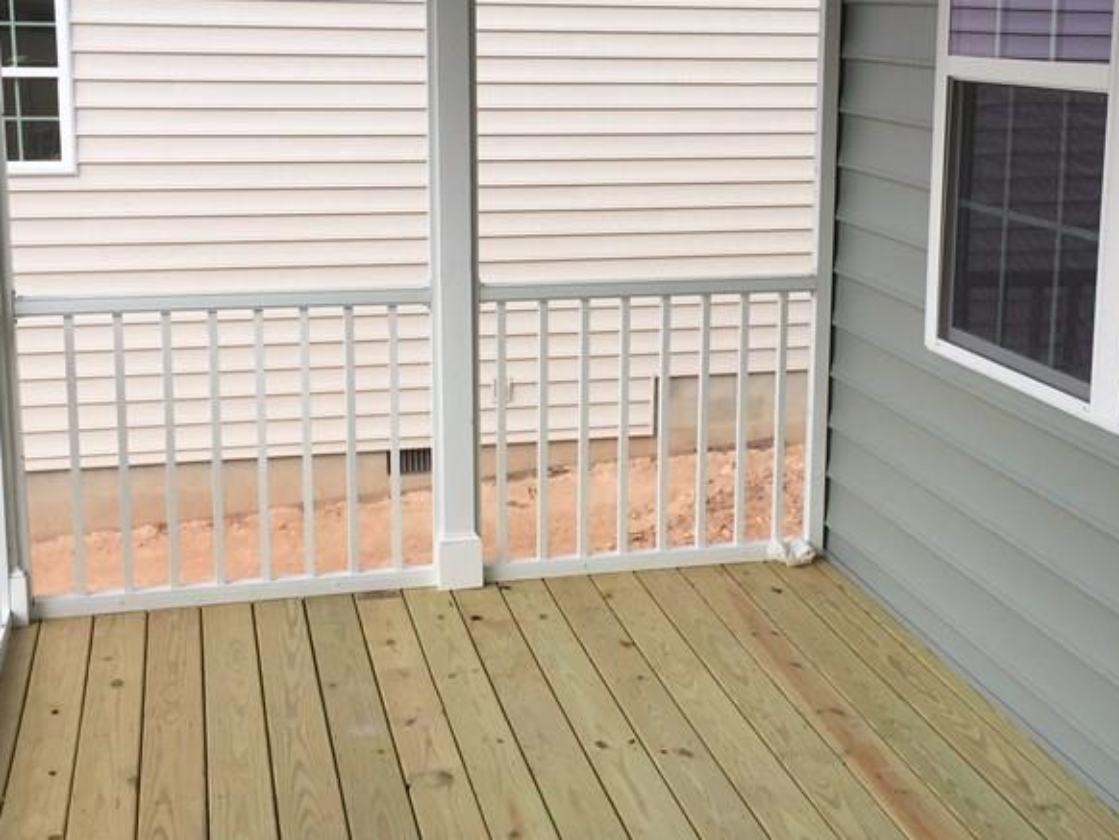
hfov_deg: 37.4
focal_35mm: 51
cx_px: 648
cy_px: 302
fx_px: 1649
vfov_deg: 28.4
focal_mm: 4.15
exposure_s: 1/628
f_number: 2.2
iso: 32
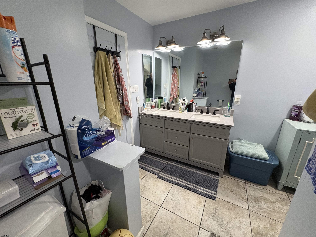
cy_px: 118
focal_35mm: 14
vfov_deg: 85.7
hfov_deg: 102.1
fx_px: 128
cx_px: 158
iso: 320
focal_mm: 2.22
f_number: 2.2
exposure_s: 1/60
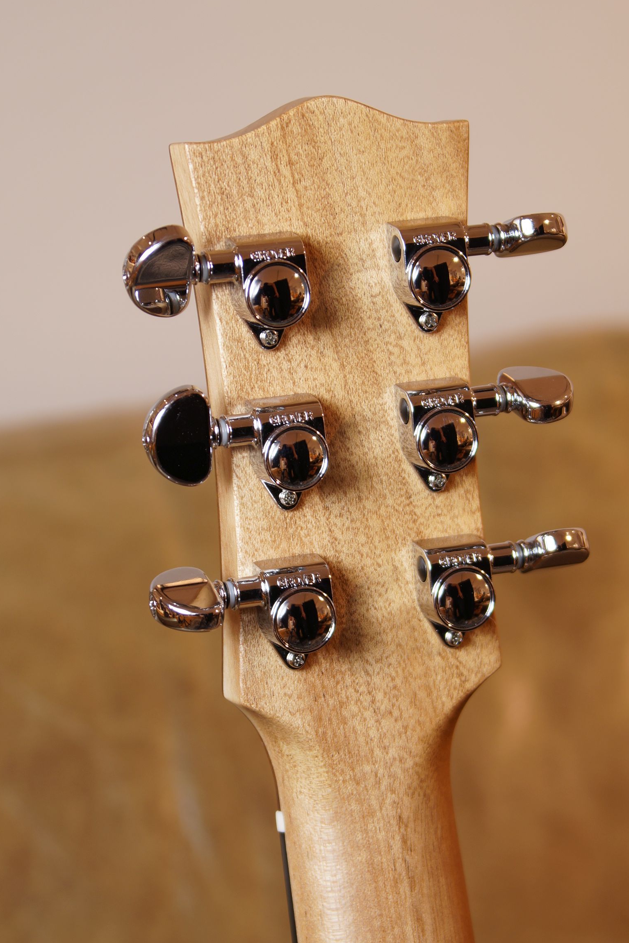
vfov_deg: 19.1
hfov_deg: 12.8
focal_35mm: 107
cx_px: 339
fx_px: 2804
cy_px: 509
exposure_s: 1/13
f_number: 5
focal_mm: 60
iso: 100
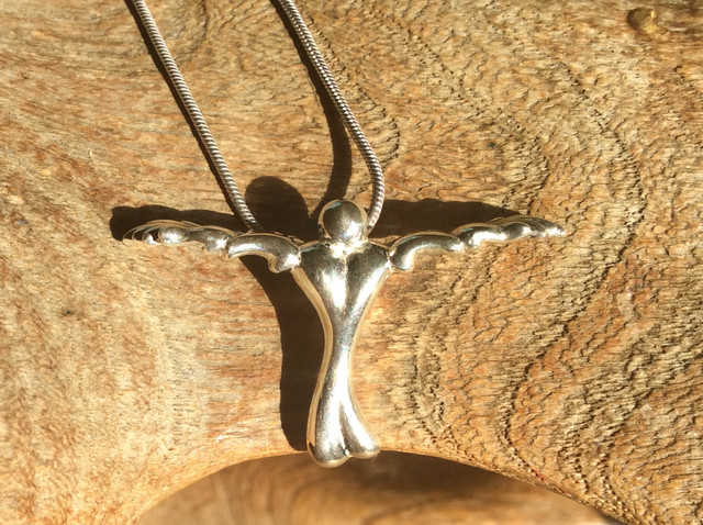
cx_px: 352
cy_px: 262
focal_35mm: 32
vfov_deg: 44.1
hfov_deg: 56.9
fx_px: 649
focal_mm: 3.3
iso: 32
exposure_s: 1/706
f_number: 2.4
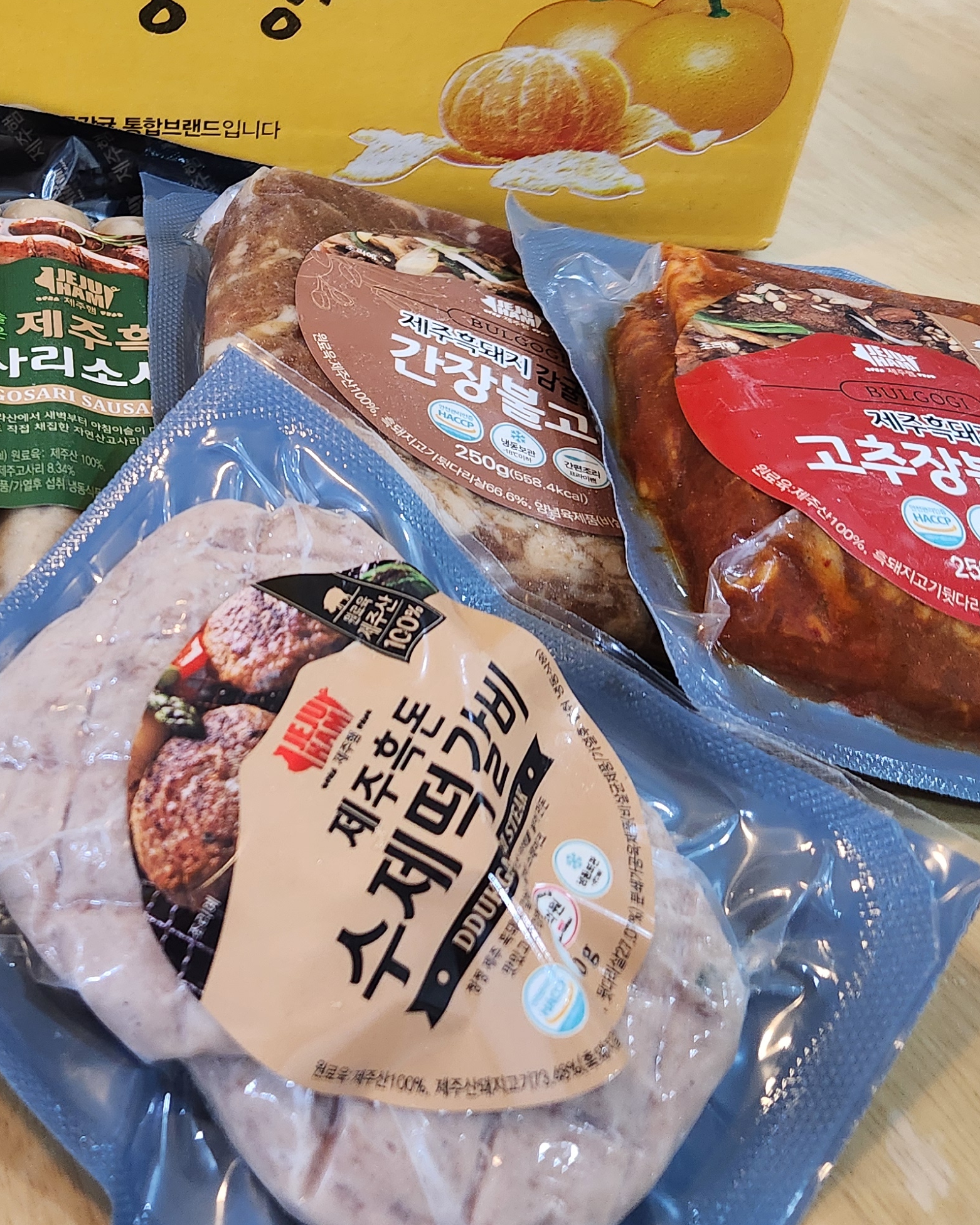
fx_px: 1667
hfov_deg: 31.7
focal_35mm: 46
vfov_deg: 39.7
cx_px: 159
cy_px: 382
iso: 400
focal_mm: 5.4
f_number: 1.8
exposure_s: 1/120
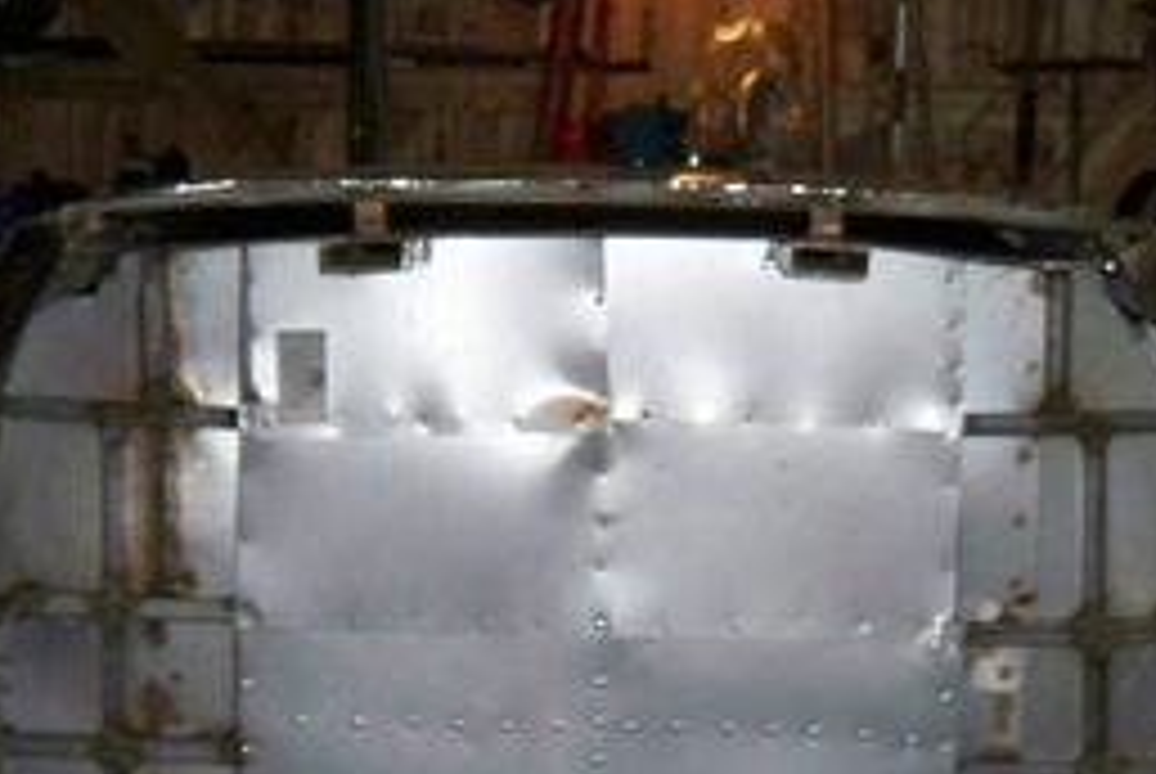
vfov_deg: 14.5
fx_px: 2958
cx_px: 463
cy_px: 884
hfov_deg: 22.1
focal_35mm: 92
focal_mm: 7.9
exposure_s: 1/30
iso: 200
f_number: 3.1
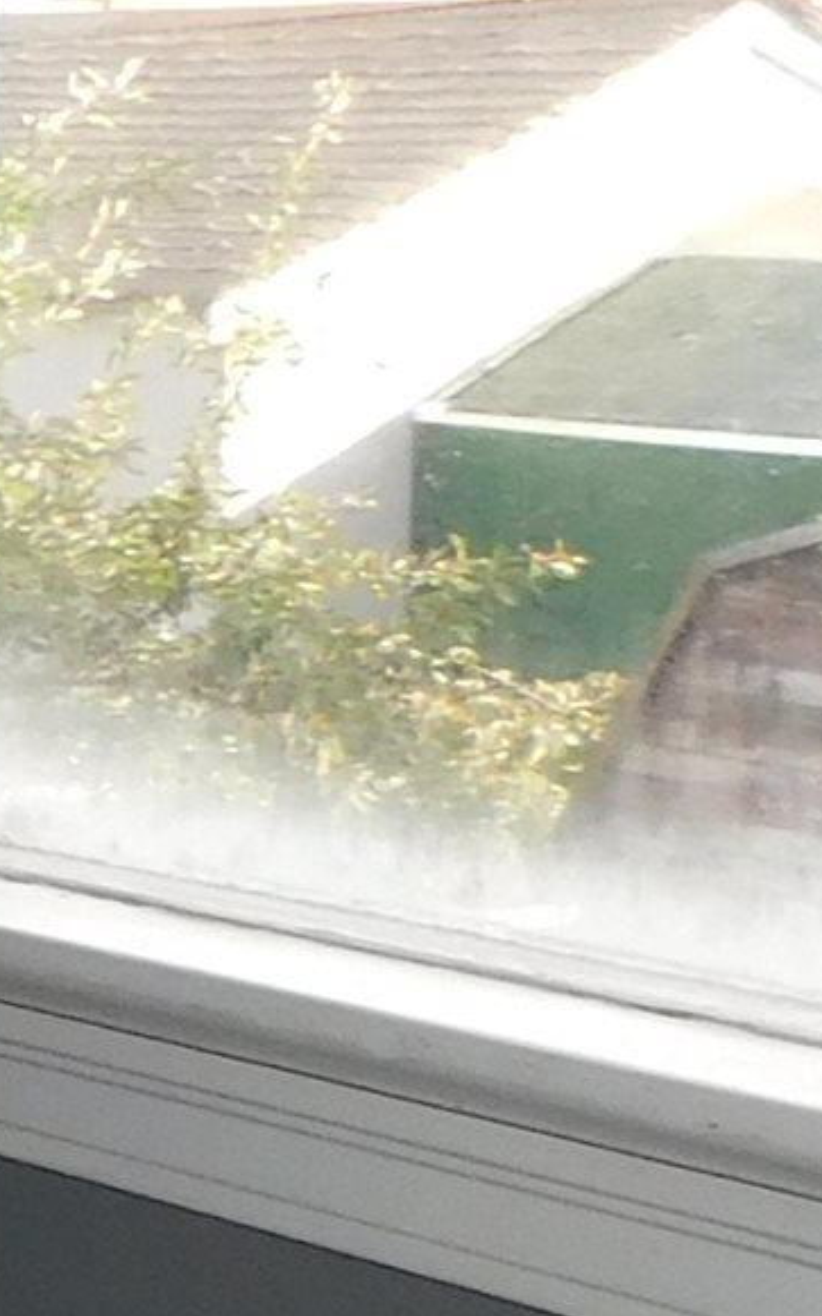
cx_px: -2495
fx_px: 4625
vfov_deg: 16.2
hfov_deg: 7.3
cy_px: 648
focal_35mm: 129
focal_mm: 4
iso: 125
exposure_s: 1/125
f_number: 3
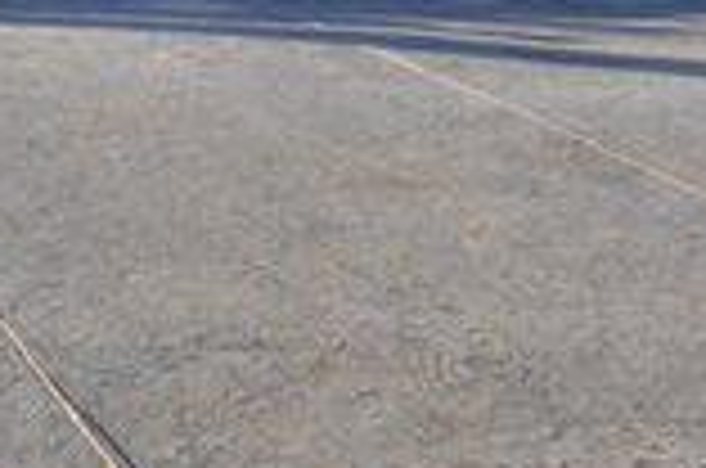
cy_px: 551
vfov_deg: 12.1
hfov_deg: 18.2
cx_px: 27
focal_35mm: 110
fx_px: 2153
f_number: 6.3
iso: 200
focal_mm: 18
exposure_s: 1/160
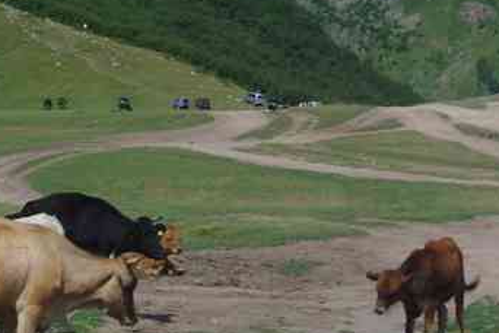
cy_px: 44
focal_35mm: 143
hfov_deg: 14.3
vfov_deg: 9.6
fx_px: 1982
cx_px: 243
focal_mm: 32.5
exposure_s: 1/100
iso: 200
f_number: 11
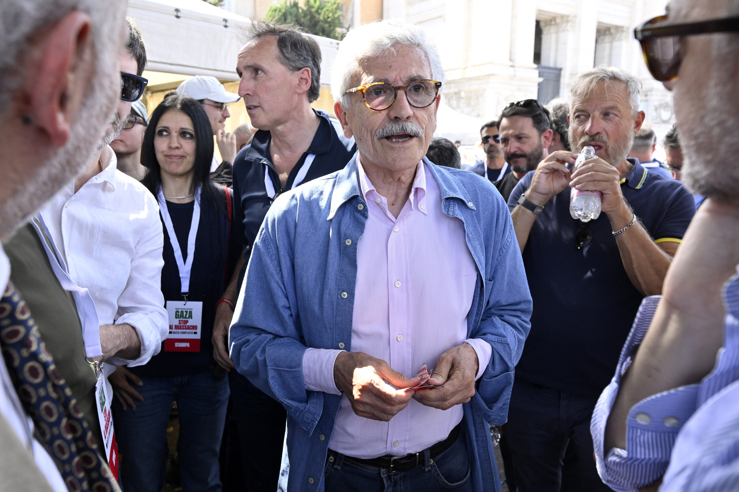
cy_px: 246
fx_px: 493
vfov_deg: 53.1
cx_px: 370
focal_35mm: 24
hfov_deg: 73.8
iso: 800
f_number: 5.6
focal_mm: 24
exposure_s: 1/320
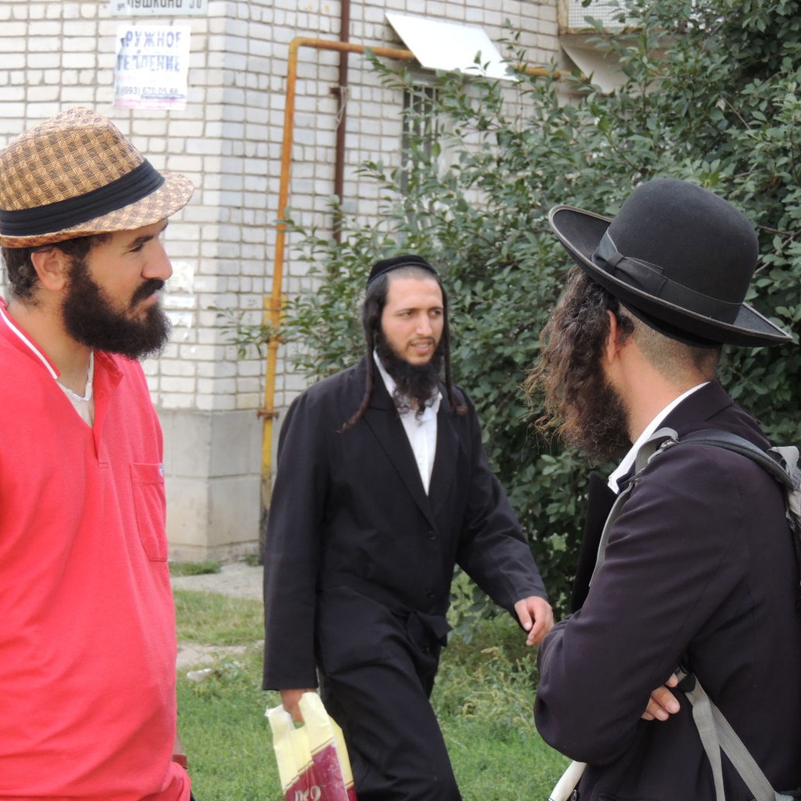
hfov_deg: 14.7
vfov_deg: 14.7
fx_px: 3115
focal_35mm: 119
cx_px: 393
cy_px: 400
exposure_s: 1/400
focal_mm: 17.8
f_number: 4.1
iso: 250
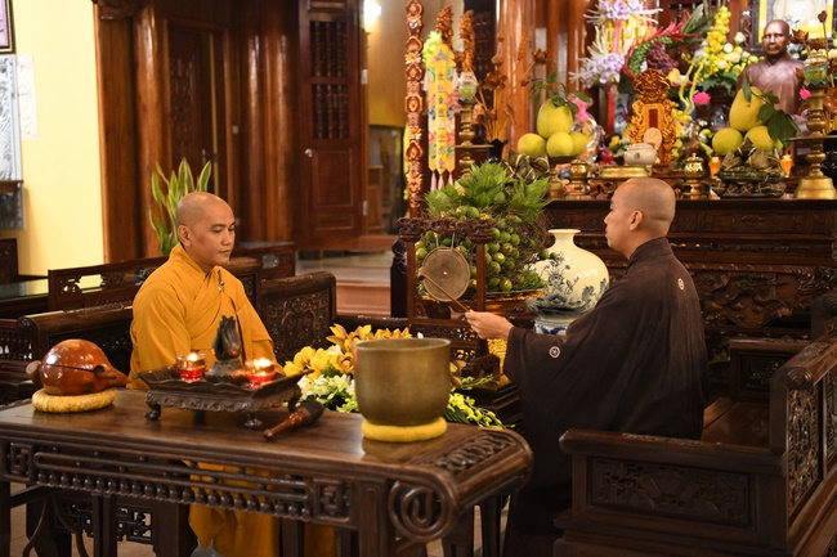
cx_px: 418
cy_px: 278
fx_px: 1209
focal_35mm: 52
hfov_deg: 38.2
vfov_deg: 26.0
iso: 6400
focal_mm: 52
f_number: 2.8
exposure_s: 1/125
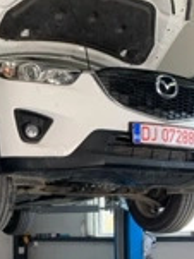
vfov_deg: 27.6
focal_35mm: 69
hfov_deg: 21.1
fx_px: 516
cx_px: 46
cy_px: 206
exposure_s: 1/121
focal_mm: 4.25
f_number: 1.8
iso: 80
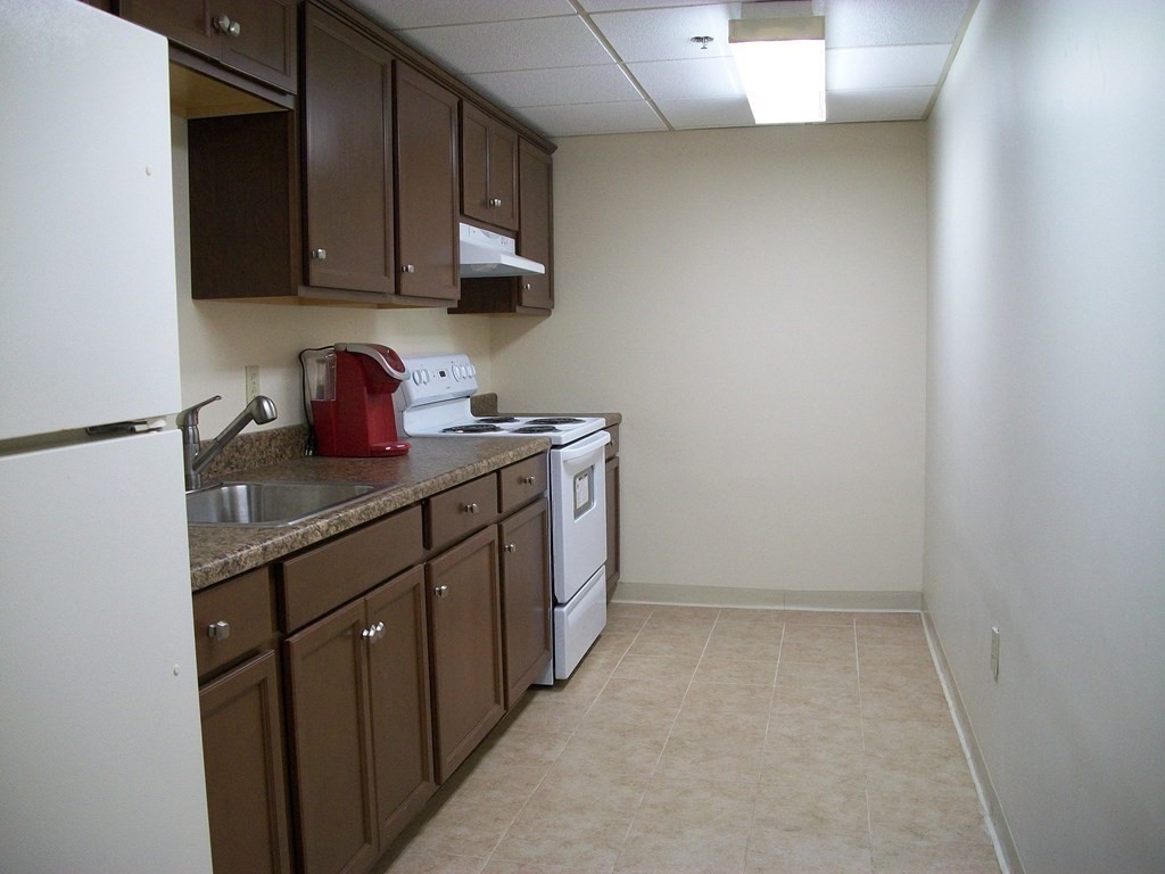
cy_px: 437
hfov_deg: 56.8
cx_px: 582
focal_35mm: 32
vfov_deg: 44.2
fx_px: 1077
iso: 123
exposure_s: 1/30
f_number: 2.9
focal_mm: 5.7
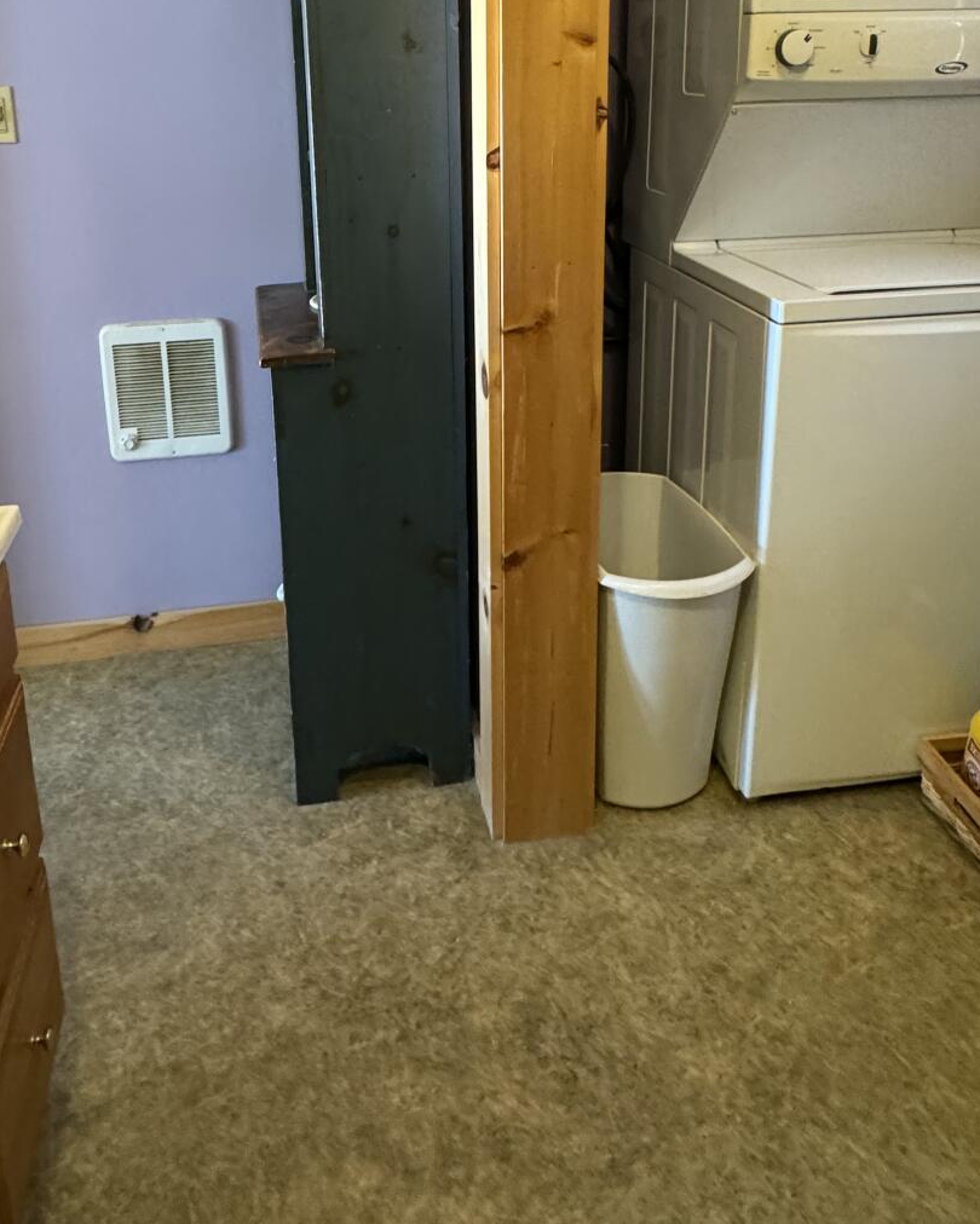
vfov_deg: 60.3
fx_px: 979
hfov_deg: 53.0
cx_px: 421
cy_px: 295
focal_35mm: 27
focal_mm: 2.22
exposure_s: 1/60
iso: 640
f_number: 2.2
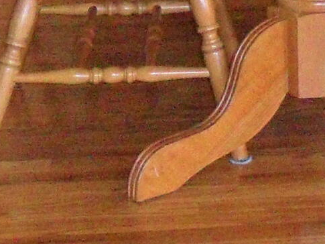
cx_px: 373
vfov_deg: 8.3
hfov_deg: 11.6
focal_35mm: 167
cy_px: -284
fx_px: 1568
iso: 400
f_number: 3.5
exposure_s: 1/30
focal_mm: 4.9
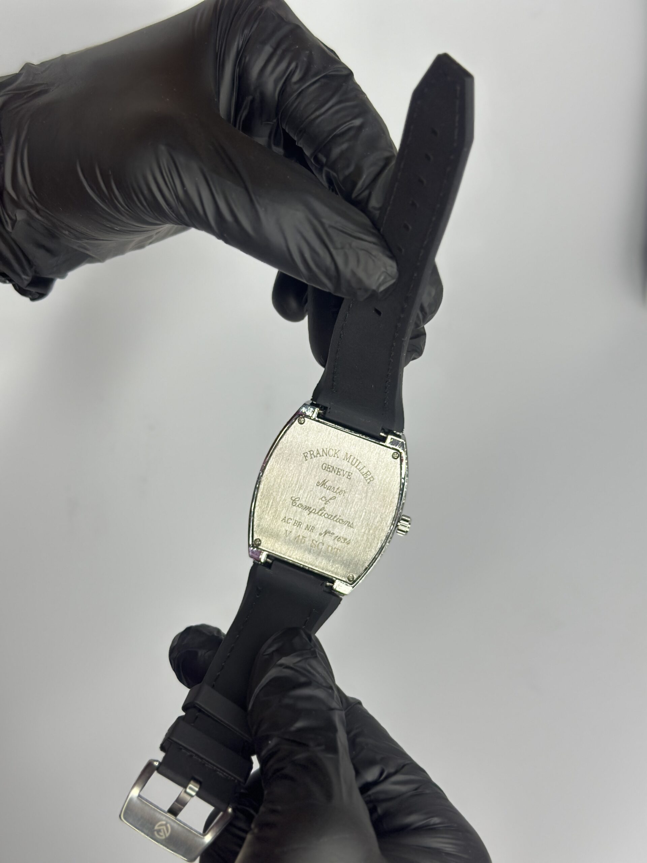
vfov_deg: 39.7
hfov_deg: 30.3
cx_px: 324
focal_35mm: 48
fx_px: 1196
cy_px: 432
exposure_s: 1/121
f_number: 1.78
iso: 100
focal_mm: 6.86
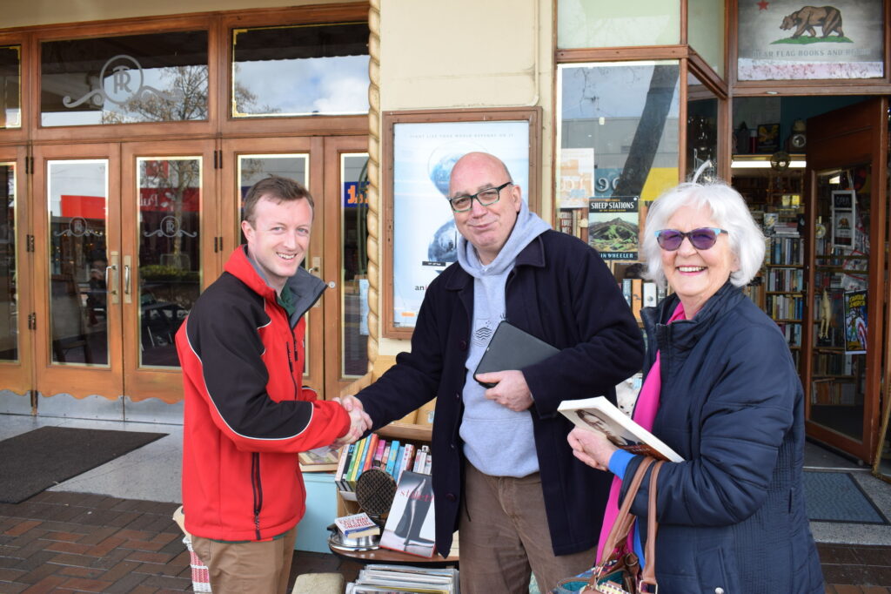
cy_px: 297
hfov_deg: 57.2
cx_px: 446
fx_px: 816
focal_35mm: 33
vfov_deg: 39.9
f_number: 7.1
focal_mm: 22
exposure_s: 1/200
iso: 400
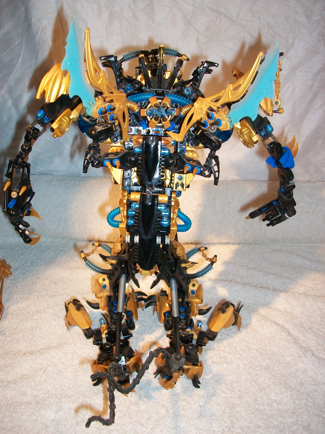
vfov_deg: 54.0
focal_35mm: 34
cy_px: 217
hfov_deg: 41.8
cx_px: 162
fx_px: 426
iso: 120
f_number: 2.8
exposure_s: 1/60
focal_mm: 5.7
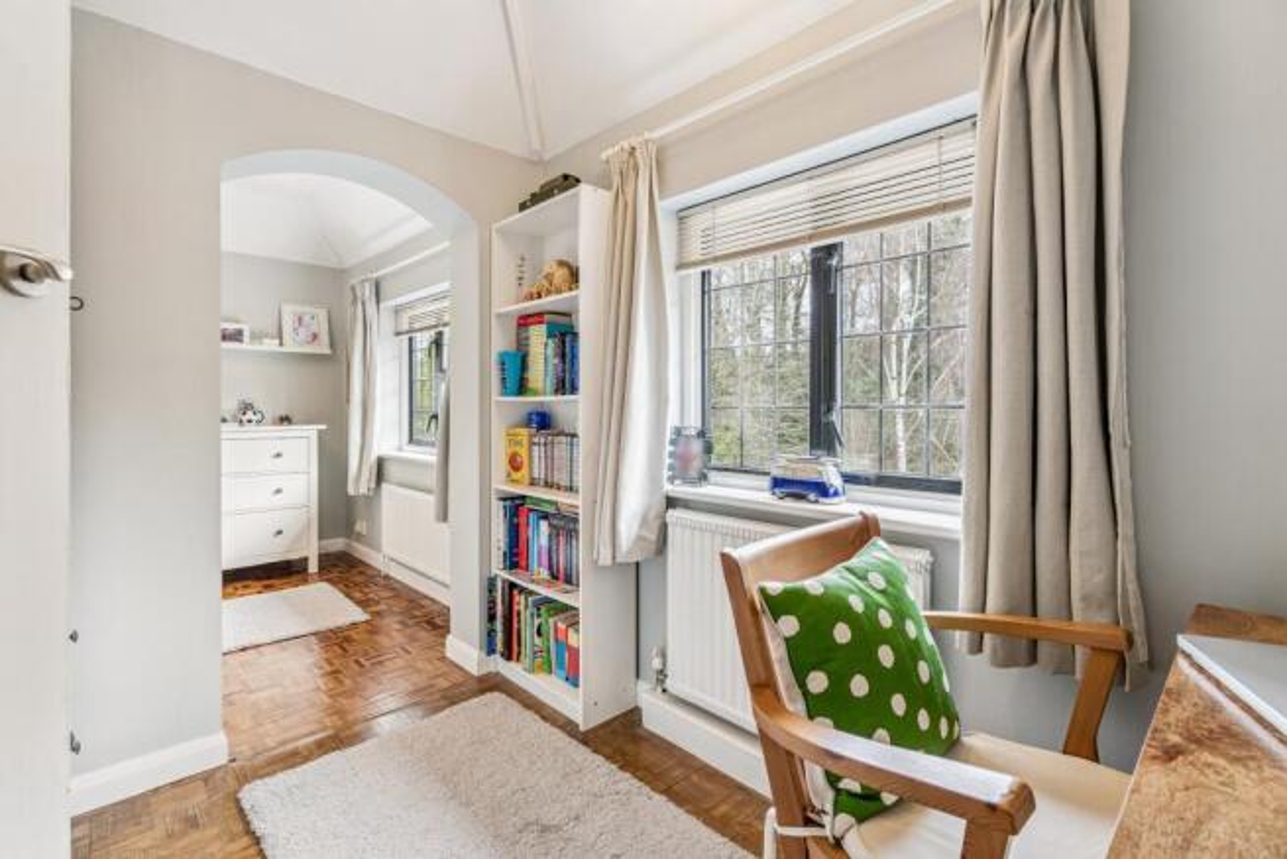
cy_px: 430
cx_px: 644
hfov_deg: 96.7
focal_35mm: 16
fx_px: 572
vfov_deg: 73.8
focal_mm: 16
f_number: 5.6
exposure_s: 1/15
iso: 400
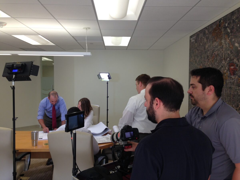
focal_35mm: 33
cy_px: 90
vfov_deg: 42.9
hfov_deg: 55.4
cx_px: 120
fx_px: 229
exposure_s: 1/60
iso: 50
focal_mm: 4.12
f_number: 2.4
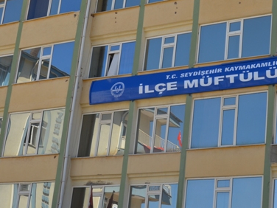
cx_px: 191
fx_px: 687
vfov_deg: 17.2
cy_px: 81
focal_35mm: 86
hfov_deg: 22.7
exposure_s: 1/250
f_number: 8
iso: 200
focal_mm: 35
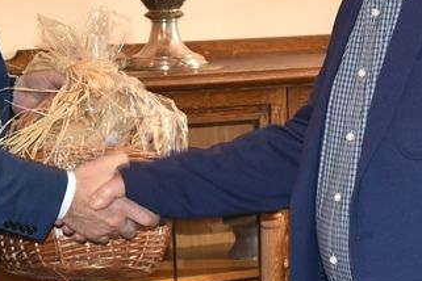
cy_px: 73
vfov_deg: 10.2
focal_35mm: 134
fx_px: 1571
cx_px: 181
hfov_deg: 15.3
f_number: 5
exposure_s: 1/60
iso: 1000
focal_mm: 28
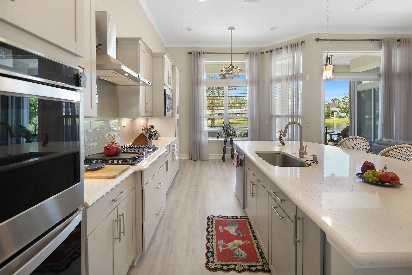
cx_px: 207
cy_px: 120
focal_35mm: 15
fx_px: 172
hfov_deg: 100.4
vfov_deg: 77.0
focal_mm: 7
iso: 400
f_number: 4
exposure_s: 1/30
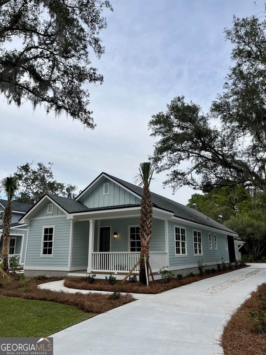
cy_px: 178
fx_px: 266
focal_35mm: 26
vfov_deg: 67.3
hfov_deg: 53.1
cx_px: 133
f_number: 1.6
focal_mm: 5.1
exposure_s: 1/1862
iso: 50
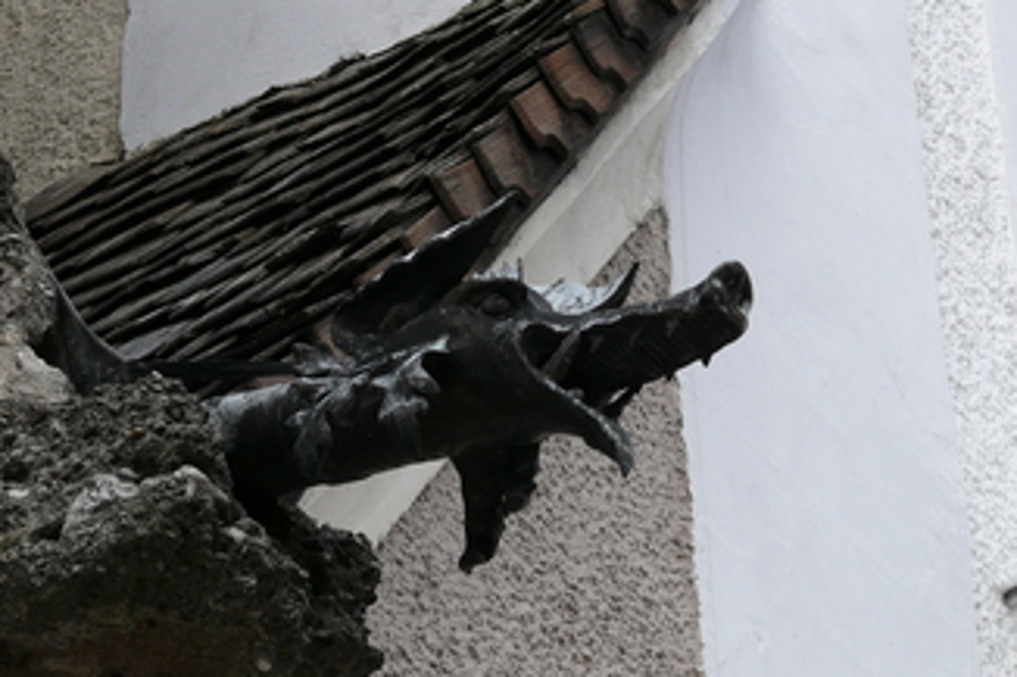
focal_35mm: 197
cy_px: 409
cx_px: 455
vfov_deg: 7.0
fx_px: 5562
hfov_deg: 10.4
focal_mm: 25.9
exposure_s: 1/200
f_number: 4.5
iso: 100
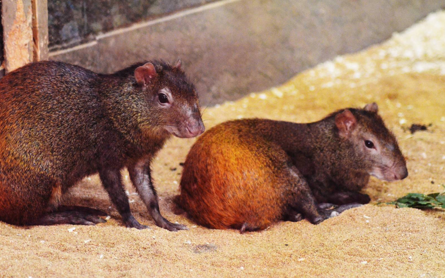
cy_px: 144
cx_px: 222
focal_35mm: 178
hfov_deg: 11.8
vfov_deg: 7.4
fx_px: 2159
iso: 3200
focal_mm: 116
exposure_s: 1/125
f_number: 4.2
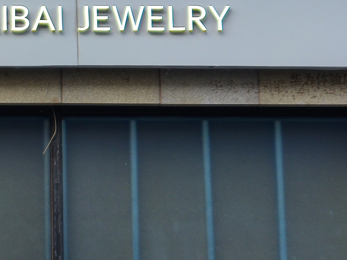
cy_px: 63
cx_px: -89
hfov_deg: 11.5
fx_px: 1684
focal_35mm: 168
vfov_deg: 8.8
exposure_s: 1/135
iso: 100
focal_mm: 6.22
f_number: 2.2
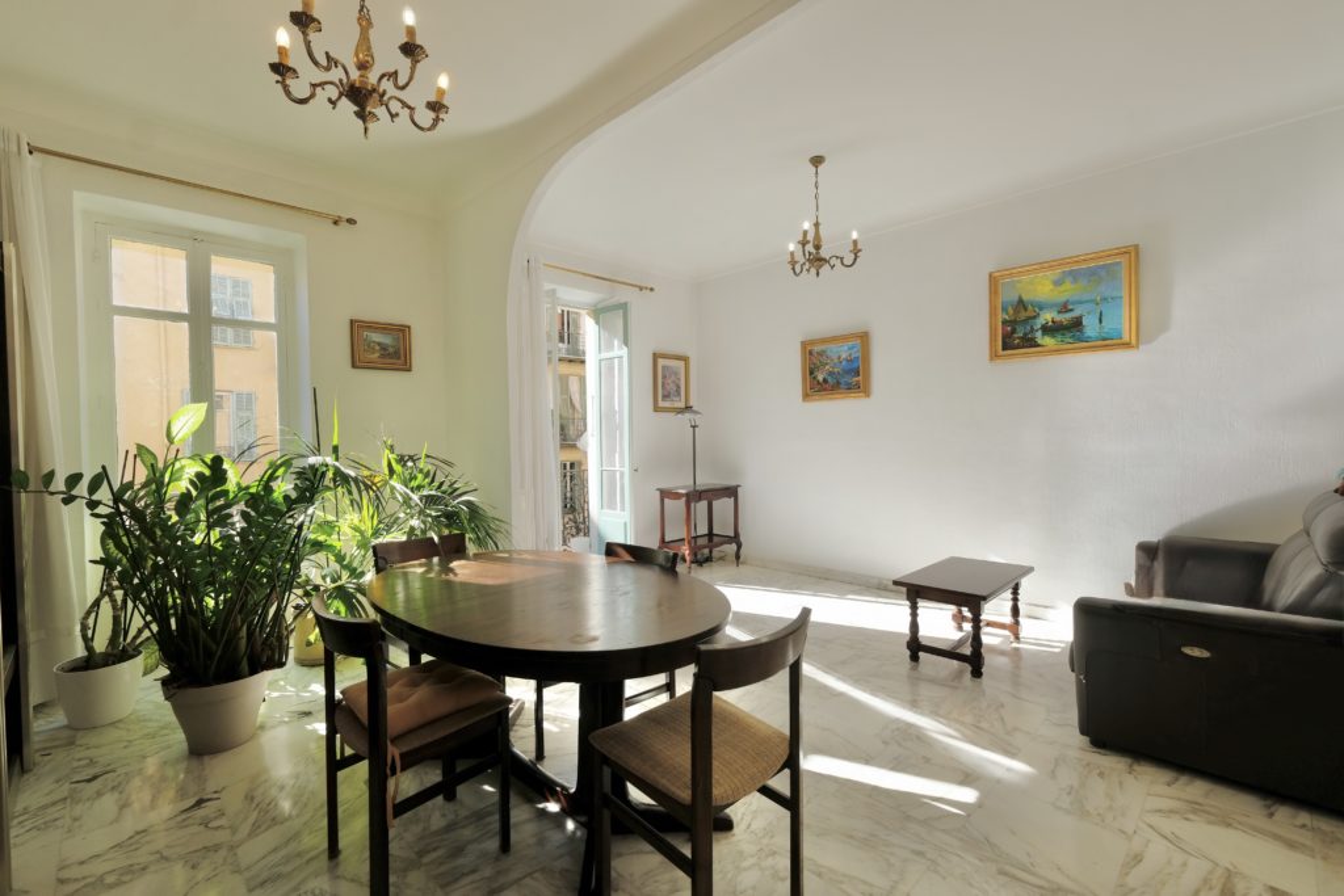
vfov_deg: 77.3
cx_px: 672
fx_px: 560
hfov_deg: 100.4
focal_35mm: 15
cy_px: 448
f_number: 7.1
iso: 400
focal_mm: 10
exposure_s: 1/140
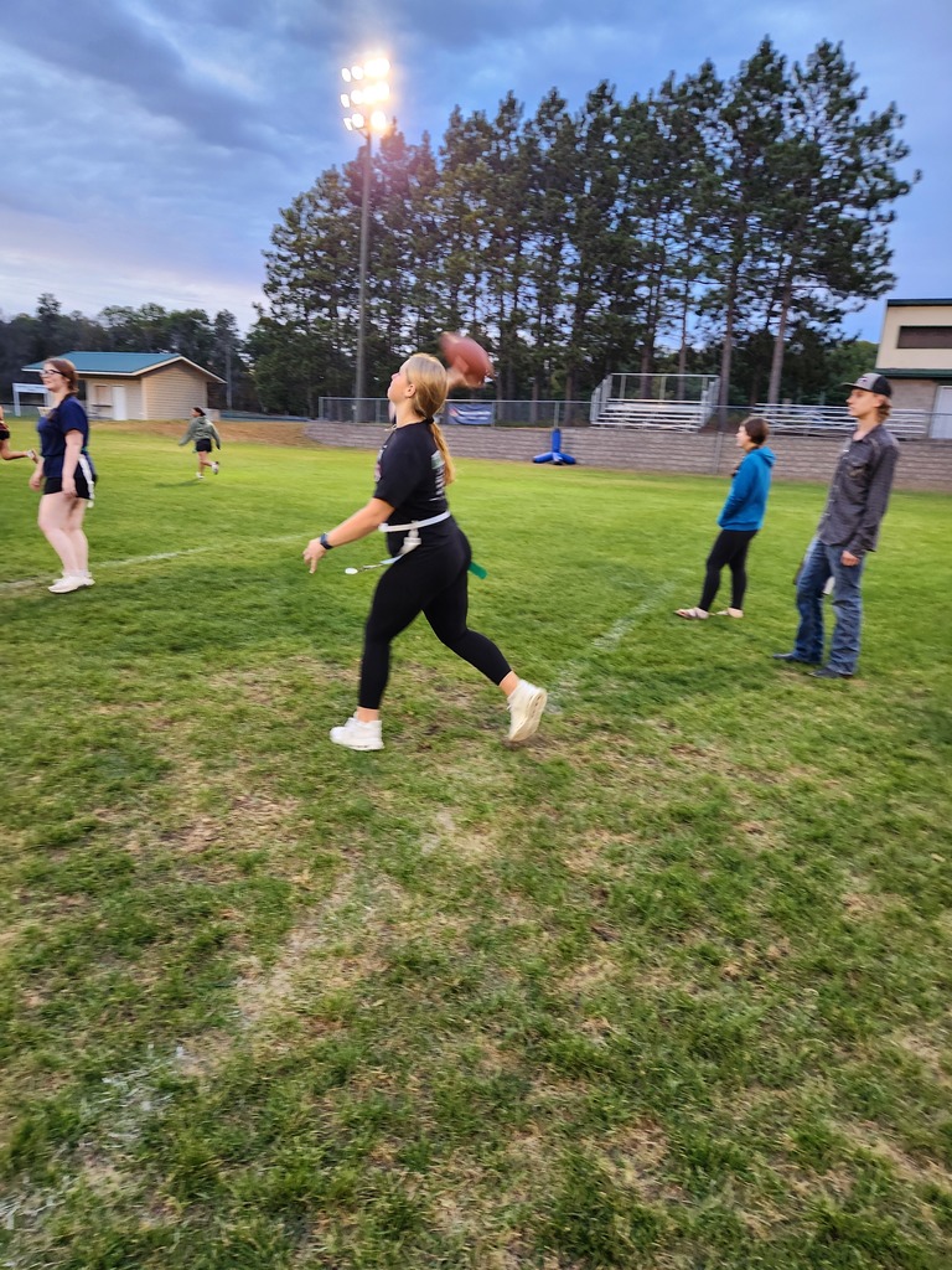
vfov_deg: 73.9
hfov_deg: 58.9
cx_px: 476
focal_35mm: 23
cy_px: 635
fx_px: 843
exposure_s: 1/120
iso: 160
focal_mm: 5.4
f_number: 1.8
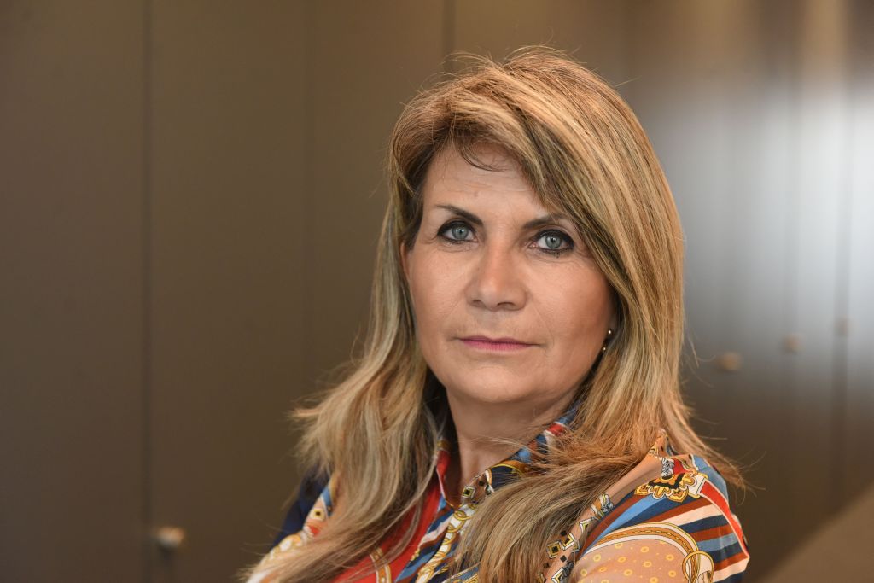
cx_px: 437
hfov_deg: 33.4
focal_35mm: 60
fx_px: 1457
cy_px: 292
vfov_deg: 22.6
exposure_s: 1/200
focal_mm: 60
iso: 2000
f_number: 4
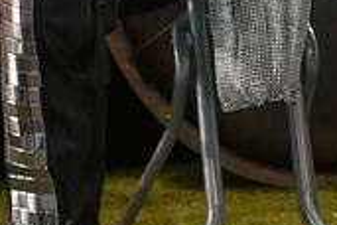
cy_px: -220
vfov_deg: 5.1
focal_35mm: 266
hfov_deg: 7.7
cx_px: 315
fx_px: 2490
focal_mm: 38
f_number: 2.8
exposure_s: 1/80
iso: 1600
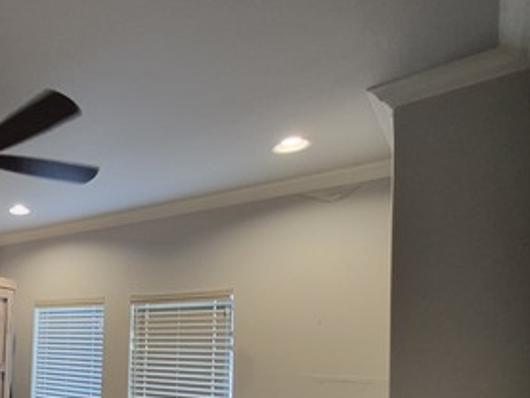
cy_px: 327
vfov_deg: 44.2
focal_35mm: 30
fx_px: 460
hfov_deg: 46.1
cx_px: -40
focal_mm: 1.74
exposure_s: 1/60
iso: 400
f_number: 2.2
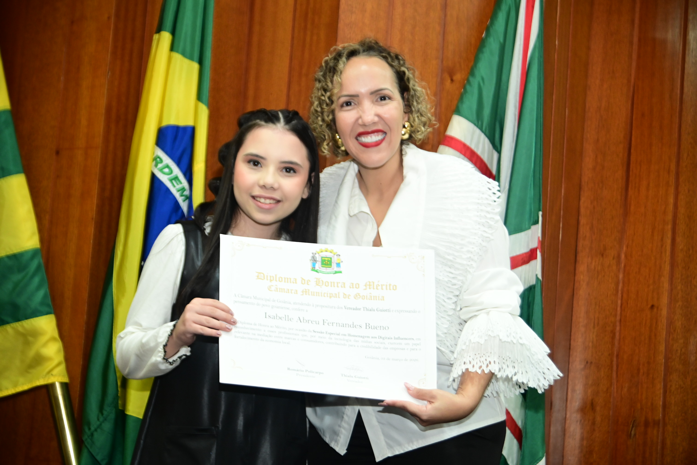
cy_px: 232
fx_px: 1510
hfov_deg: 26.0
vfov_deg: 17.5
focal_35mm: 78
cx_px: 348
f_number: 5.6
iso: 2500
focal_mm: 78
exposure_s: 1/125
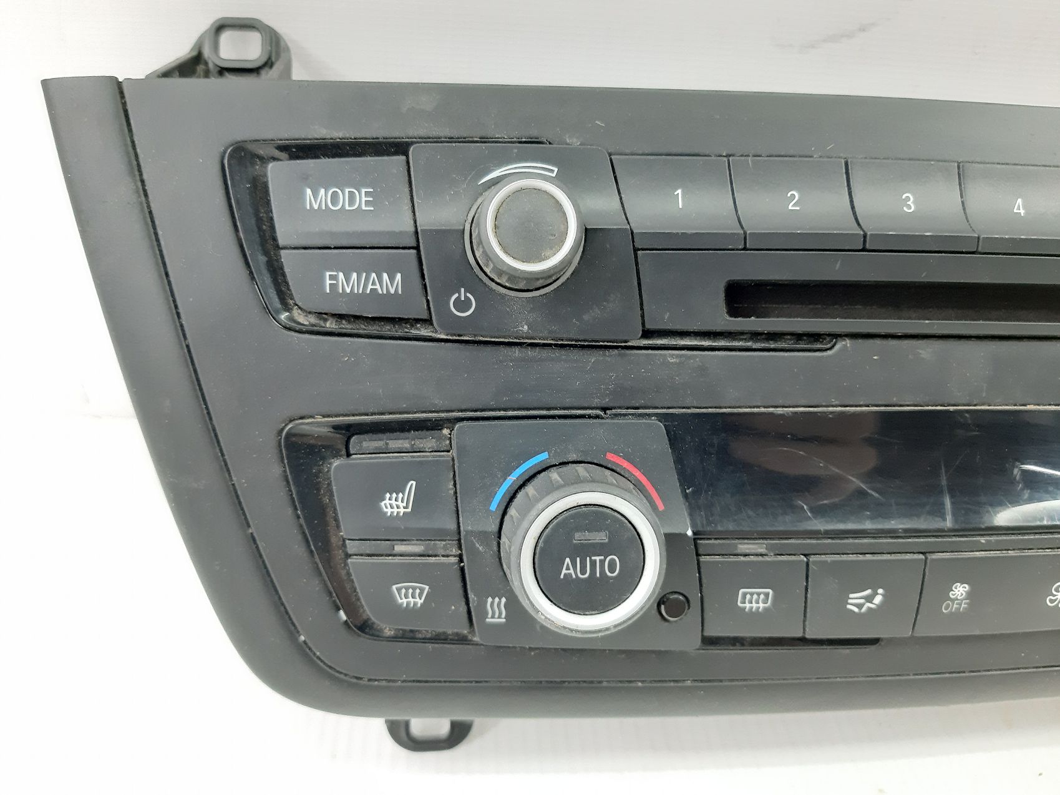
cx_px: 530
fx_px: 827
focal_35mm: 27
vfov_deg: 51.3
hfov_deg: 65.3
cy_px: 398
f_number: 1.7
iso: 500
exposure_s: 1/50
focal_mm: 3.93
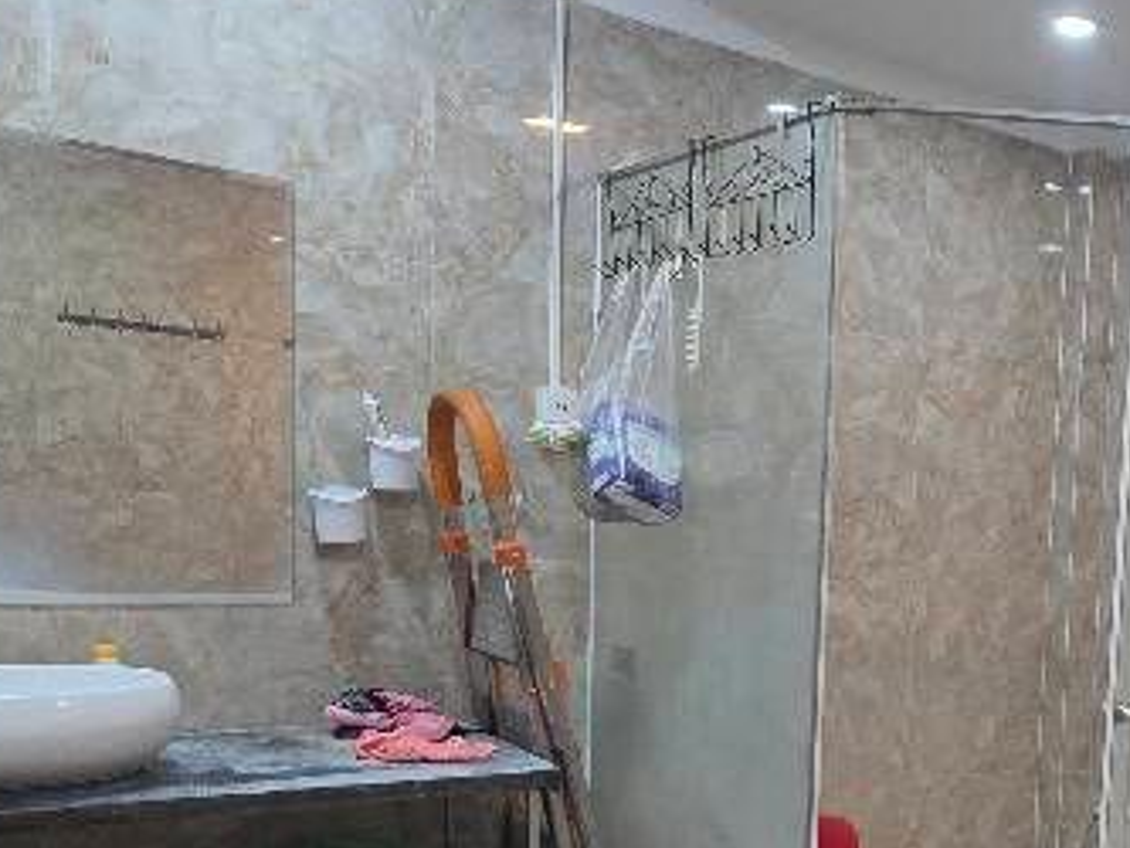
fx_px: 1306
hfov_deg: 39.5
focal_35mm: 40
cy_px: 661
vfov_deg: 35.0
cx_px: 1198
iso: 160
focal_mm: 2.2
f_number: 1.9
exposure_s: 1/100
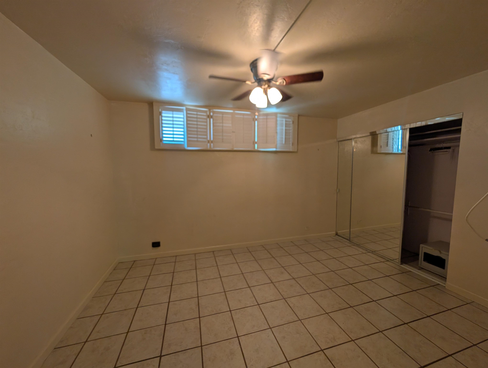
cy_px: 184
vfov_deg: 94.6
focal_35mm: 12
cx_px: 244
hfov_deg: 110.5
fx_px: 169
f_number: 1.7
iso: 220
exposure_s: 1/120
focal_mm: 2.02
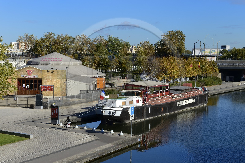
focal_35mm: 70
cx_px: 122
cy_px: 82
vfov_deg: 19.4
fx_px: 476
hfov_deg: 28.8
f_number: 10
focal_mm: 70
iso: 200
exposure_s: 1/320
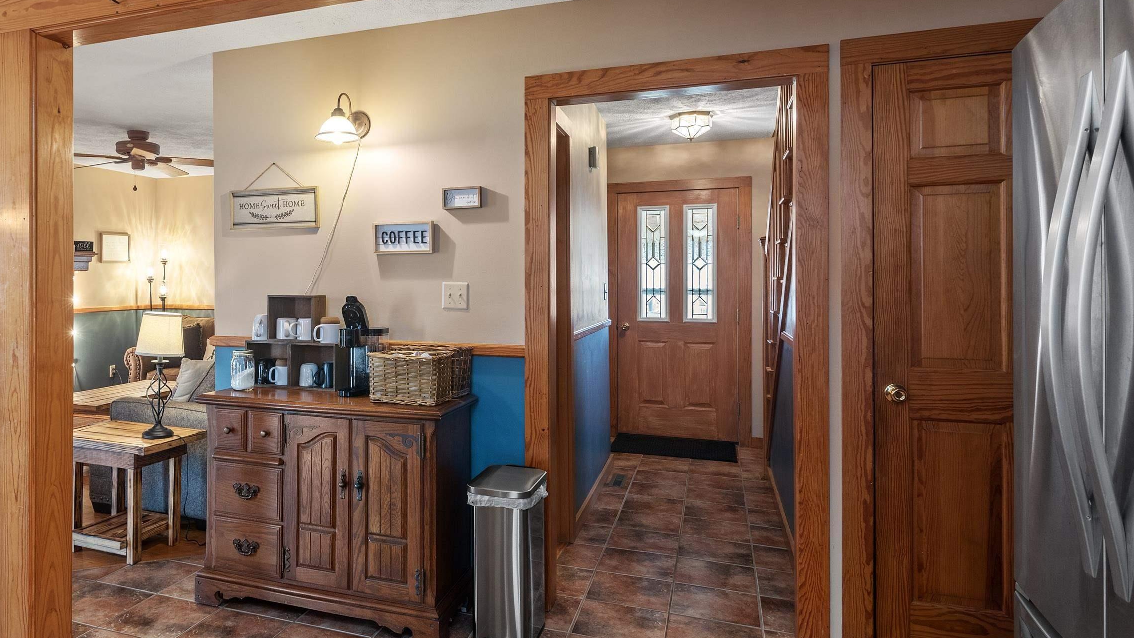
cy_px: 279
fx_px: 752
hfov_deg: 72.1
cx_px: 390
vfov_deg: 45.9
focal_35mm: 25
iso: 400
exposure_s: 1/2
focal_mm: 18
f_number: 7.1
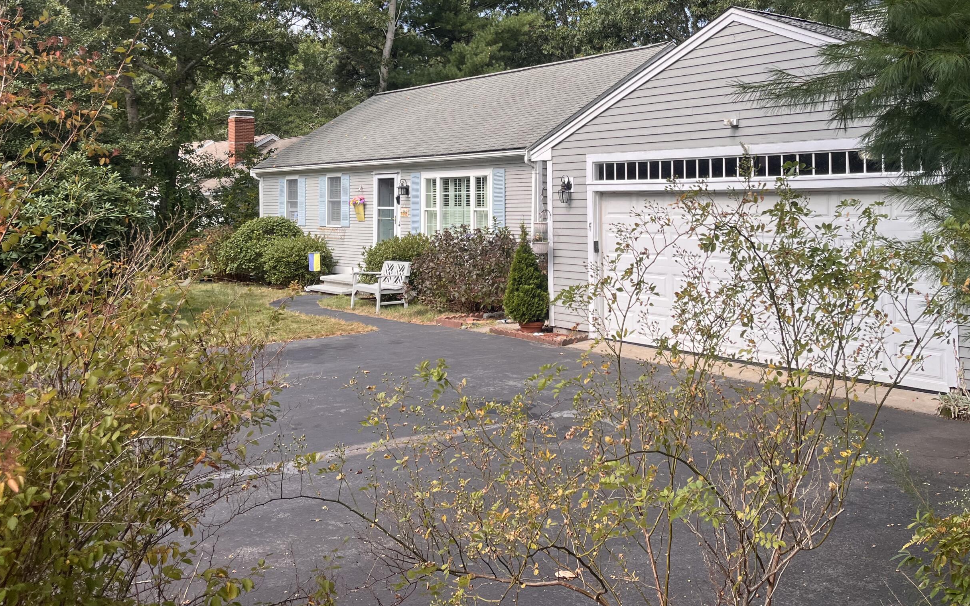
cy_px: 161
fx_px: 899
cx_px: 535
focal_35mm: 34
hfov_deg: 56.6
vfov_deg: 36.5
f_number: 1.6
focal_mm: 5.1
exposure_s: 1/1056
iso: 50
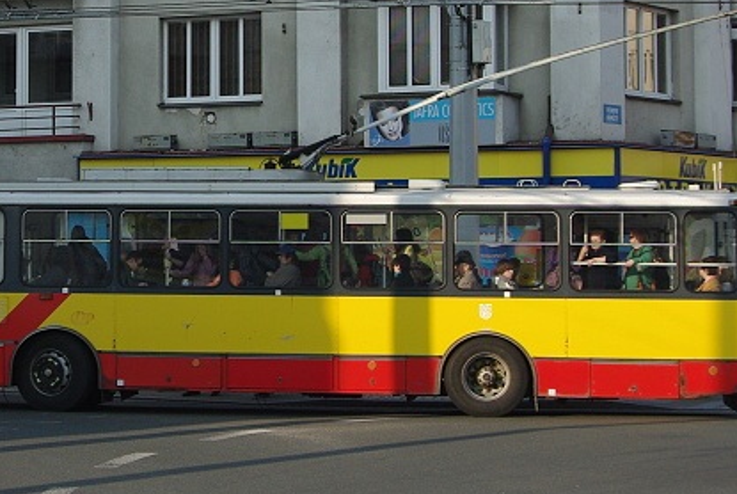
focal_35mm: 104
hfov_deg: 19.3
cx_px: 83
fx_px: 2132
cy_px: 104
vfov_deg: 13.2
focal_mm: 24
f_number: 7.1
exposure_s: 1/400
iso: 200
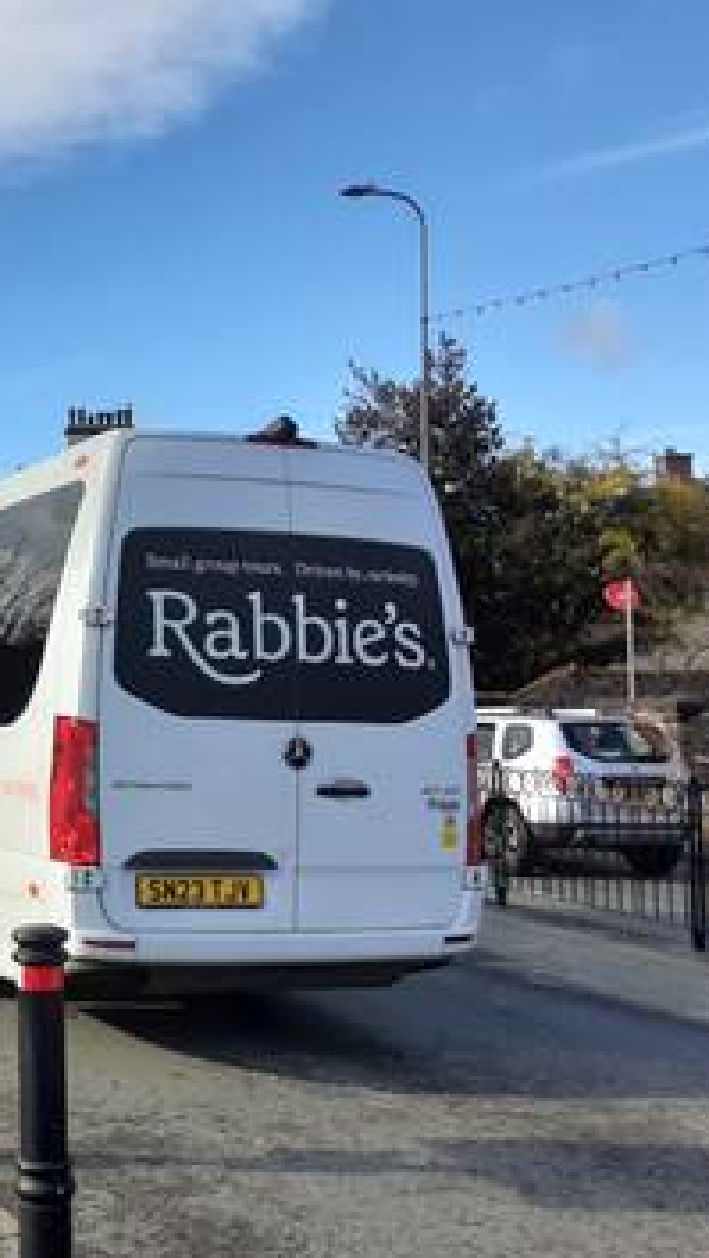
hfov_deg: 27.6
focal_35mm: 40
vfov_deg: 50.5
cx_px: -36
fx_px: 1335
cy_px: 638
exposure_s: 1/1125
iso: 40
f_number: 1.9
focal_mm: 2.91
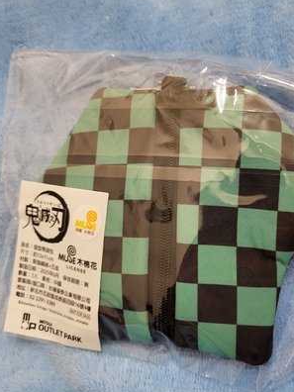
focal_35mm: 35
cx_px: 176
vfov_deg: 52.6
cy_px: 192
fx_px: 396
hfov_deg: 40.5
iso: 400
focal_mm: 5.4
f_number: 1.8
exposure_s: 1/40
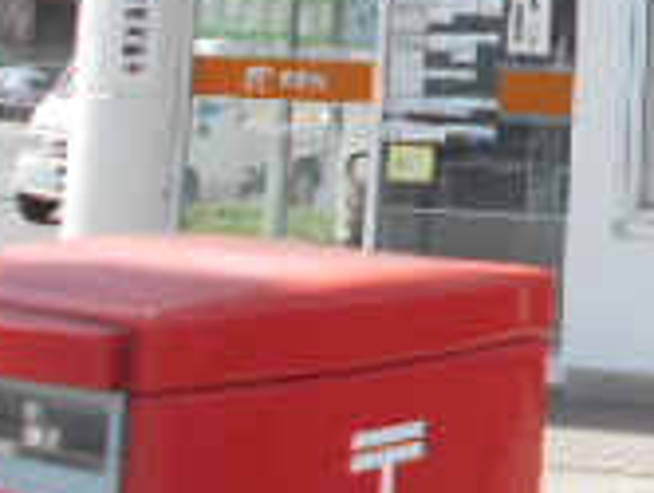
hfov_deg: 17.9
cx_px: 918
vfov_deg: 14.1
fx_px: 1892
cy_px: -185
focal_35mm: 100
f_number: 3.2
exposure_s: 1/640
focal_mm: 4.6
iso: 80
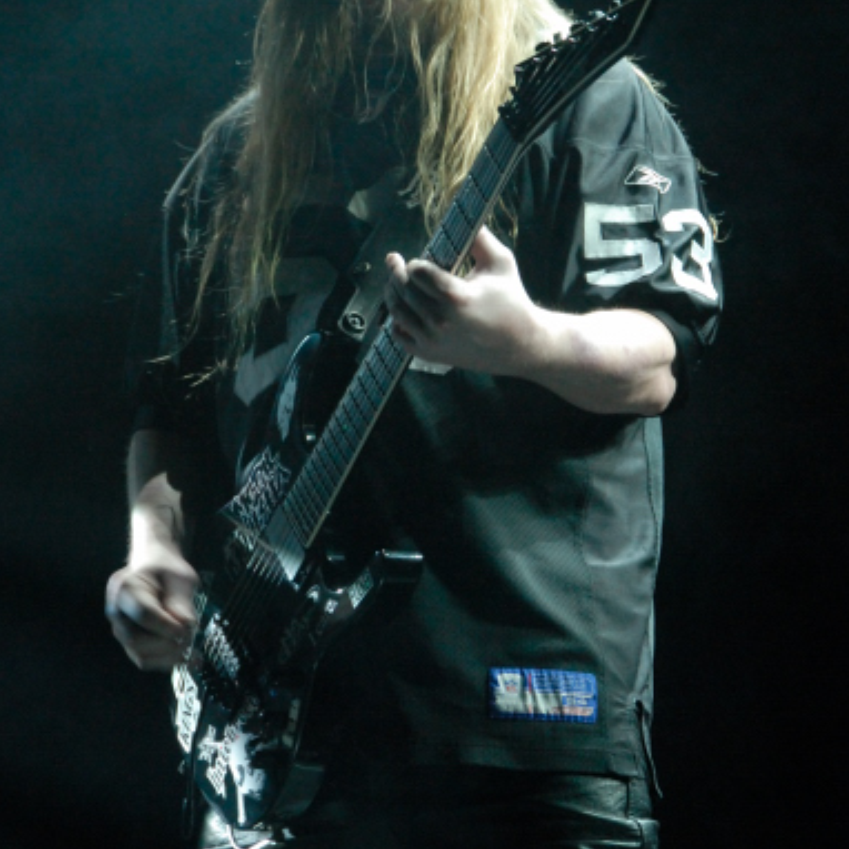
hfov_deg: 8.3
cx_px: 426
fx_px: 5846
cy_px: 358
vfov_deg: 8.3
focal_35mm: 211
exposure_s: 1/80
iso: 1000
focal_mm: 105
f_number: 11
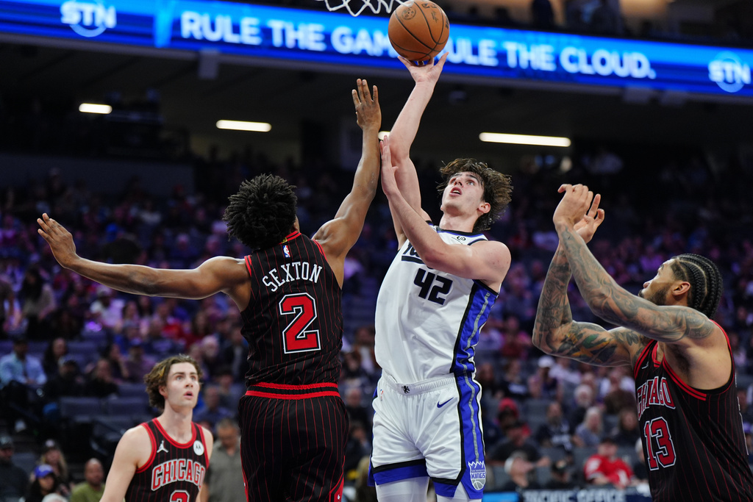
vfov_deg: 12.1
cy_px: 251
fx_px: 2364
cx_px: 376
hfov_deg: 18.1
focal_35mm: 113
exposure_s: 1/1250
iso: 2000
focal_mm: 113
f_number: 2.8
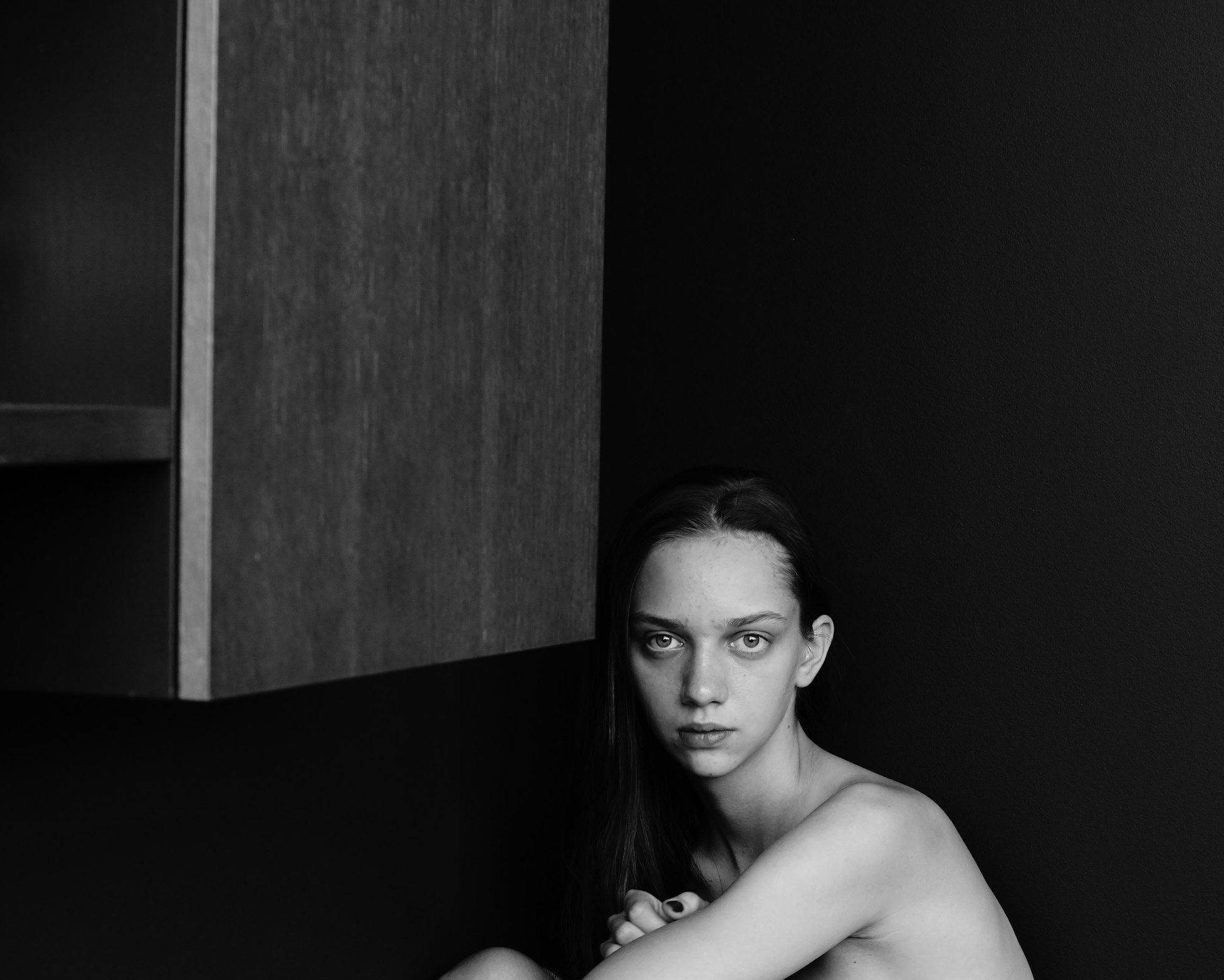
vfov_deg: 16.8
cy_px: 797
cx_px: 760
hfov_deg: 21.0
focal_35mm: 91
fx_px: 3297
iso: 800
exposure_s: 1/100
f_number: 5
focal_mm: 50
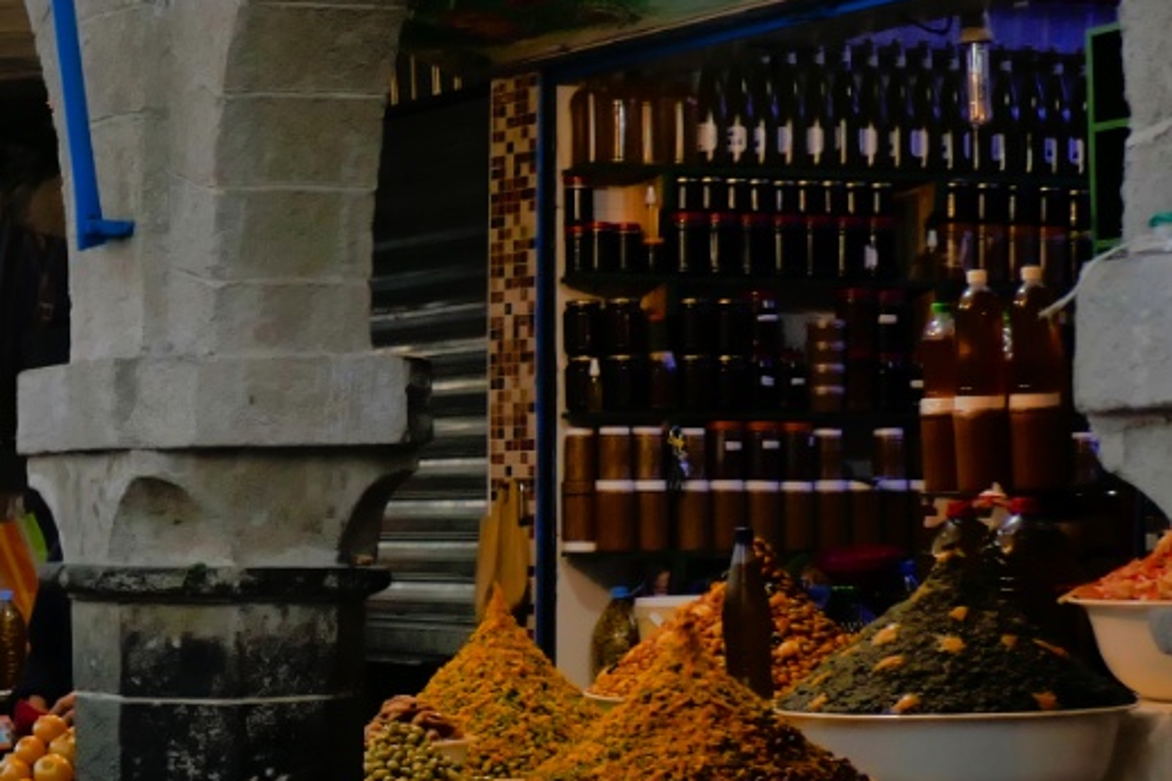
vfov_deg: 13.4
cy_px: 437
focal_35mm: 102
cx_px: -561
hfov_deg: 18.0
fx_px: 3319
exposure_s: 1/125
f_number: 3.3
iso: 125
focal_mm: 11.9
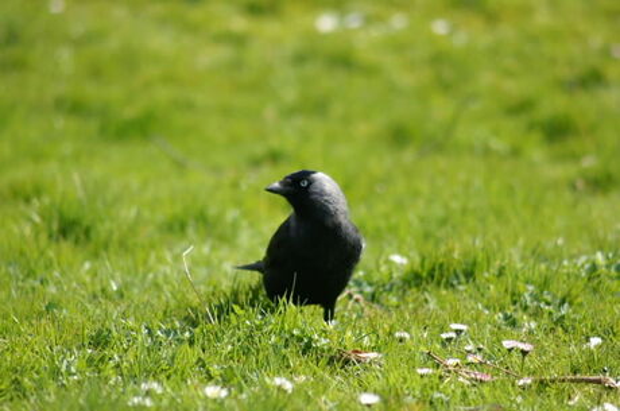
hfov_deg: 4.6
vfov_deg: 3.0
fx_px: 7736
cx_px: 310
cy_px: 206
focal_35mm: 450
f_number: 5.6
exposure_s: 1/250
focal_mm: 300
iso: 100
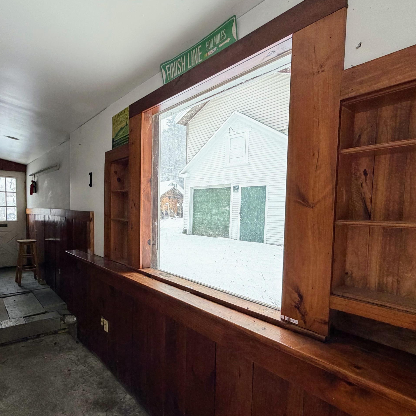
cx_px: 184
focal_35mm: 20
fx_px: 272
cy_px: 225
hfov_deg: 74.6
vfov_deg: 74.7
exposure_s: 1/121
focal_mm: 2.22
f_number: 2.2
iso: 250
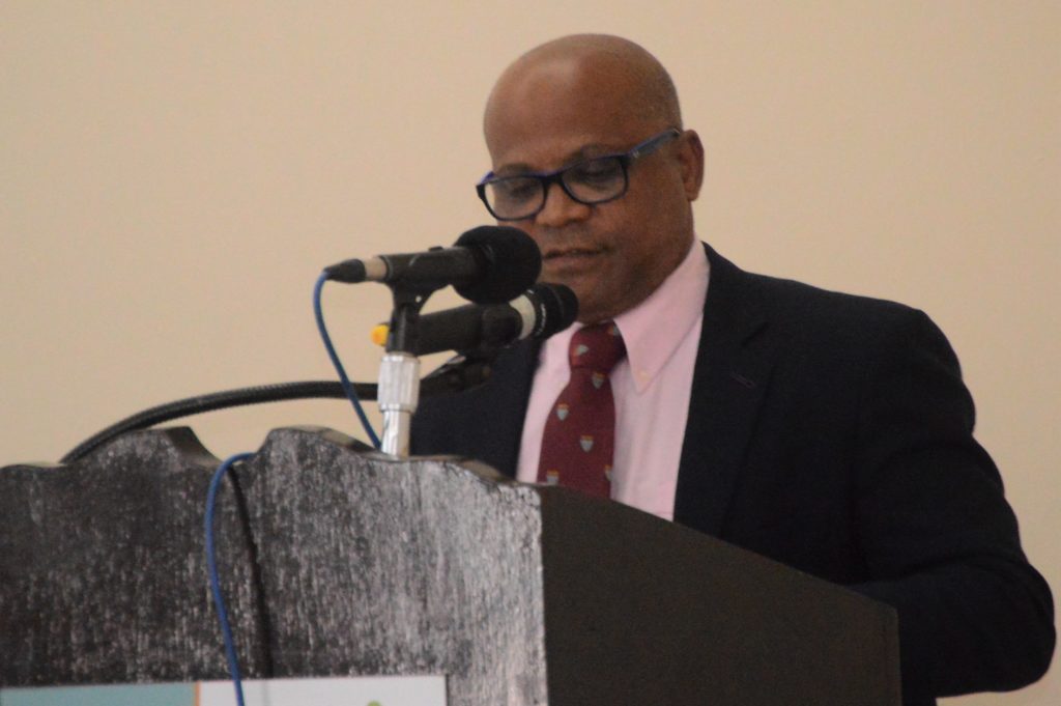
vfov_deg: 4.6
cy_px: 353
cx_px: 530
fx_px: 8834
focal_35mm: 300
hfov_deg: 6.9
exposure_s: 1/100
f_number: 5.6
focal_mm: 200
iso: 5600
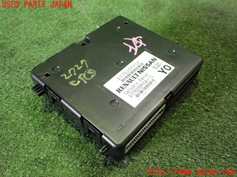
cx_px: 118
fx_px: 205
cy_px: 88
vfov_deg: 46.8
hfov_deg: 60.0
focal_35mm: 30
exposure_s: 1/40
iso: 800
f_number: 2.3
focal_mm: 5.4
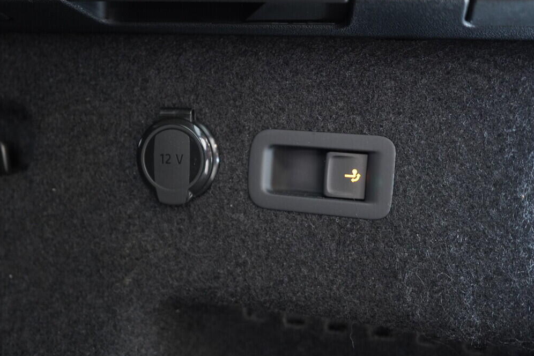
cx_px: 270
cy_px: 178
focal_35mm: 37
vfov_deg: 35.9
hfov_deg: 51.9
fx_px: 549
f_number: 2.8
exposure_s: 1/40
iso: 1000
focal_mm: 24
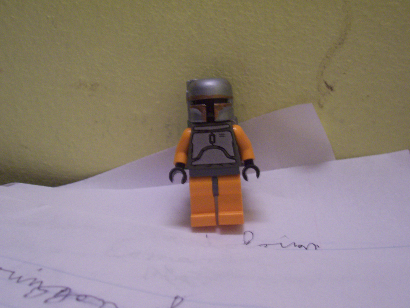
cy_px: 154
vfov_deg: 34.3
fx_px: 497
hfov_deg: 44.8
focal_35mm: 42
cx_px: 205
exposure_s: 1/12.4
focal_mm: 7
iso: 160
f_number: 2.9
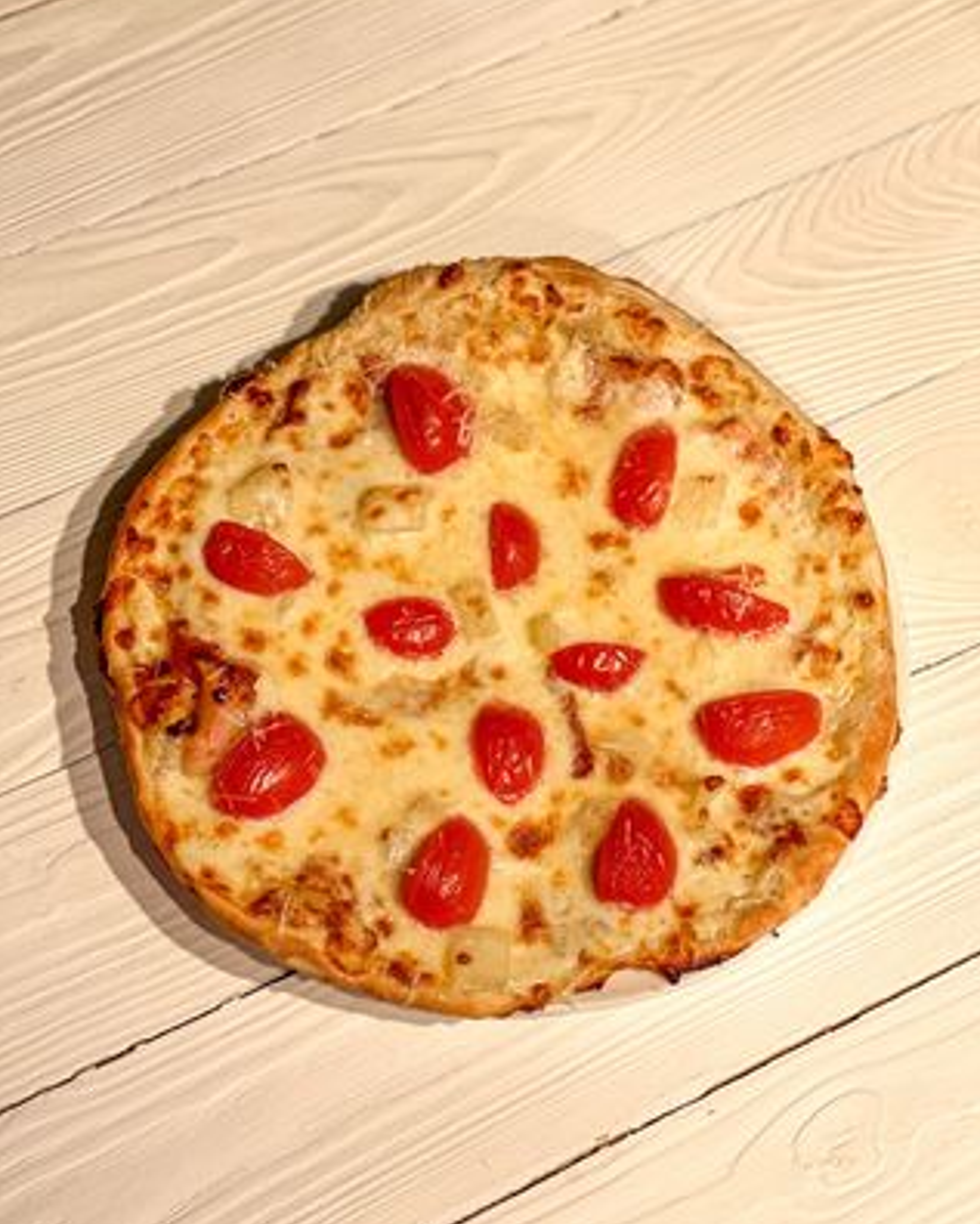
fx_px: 2936
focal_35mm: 81
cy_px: 620
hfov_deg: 19.0
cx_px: 492
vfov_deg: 23.6
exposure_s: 1/120
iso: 32
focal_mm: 9
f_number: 2.8
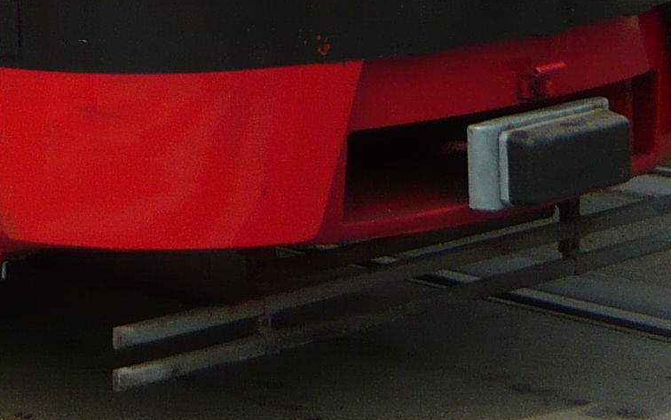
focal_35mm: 151
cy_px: -658
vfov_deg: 7.9
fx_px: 2762
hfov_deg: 13.2
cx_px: -291
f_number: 2.8
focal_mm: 5.5
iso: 100
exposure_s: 1/1000
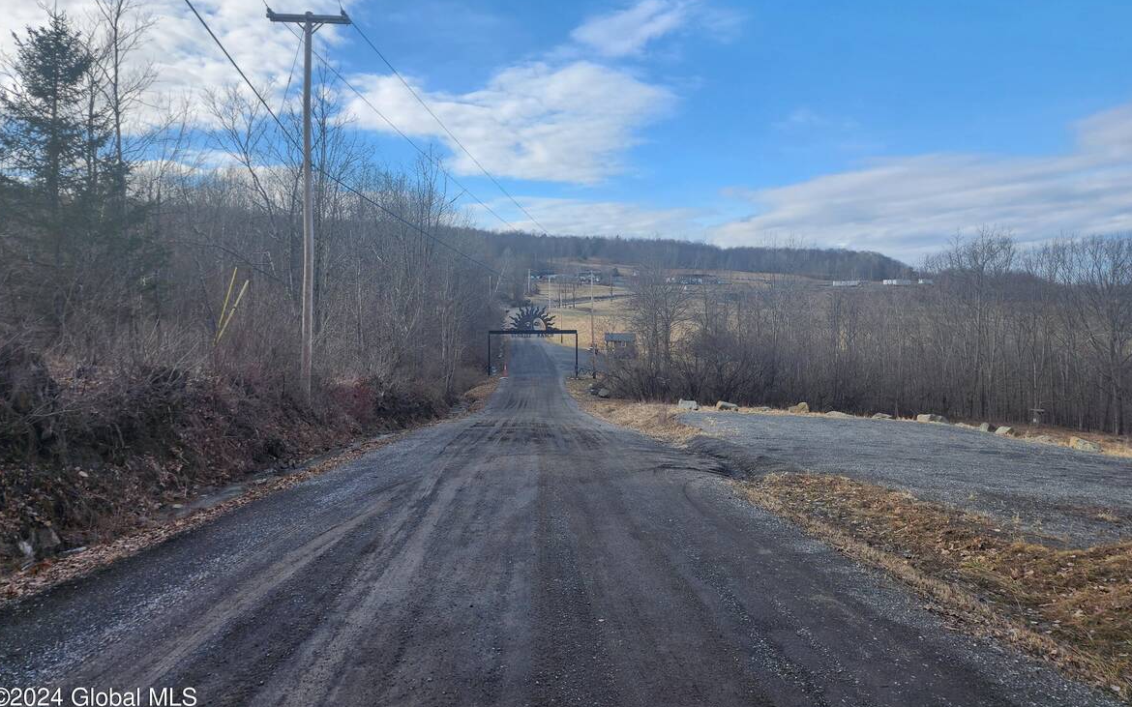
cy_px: 302
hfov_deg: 72.6
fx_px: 771
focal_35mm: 25
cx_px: 570
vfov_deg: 49.1
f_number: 1.8
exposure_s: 1/568
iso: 12
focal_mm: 6.4
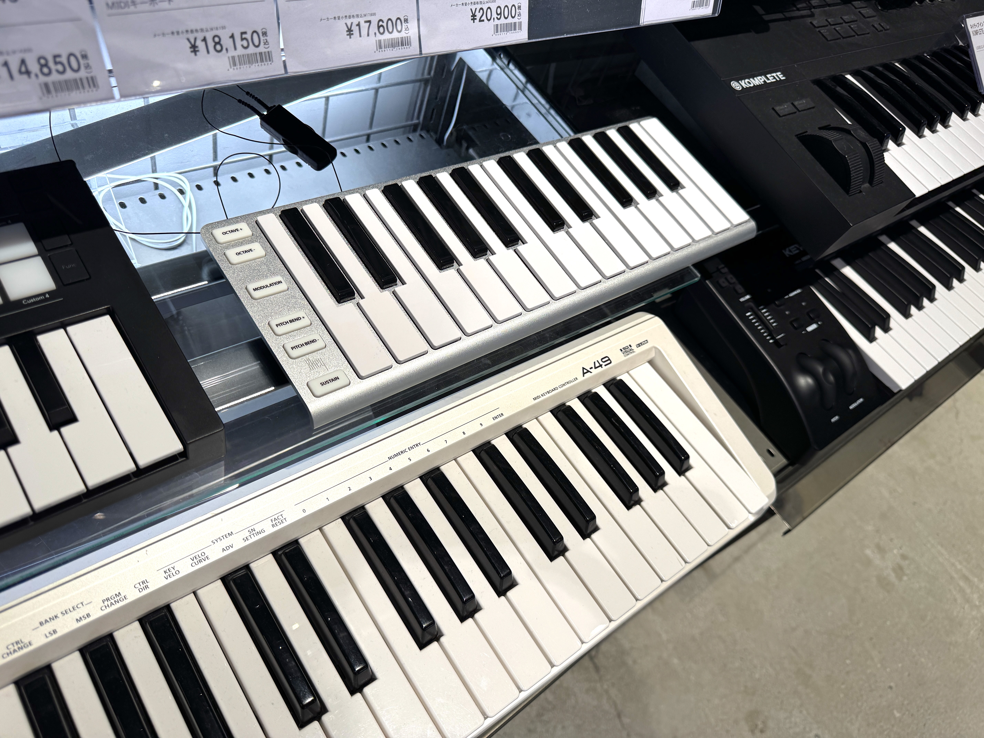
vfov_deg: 56.8
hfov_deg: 71.6
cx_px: 492
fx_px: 682
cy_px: 369
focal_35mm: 24
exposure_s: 1/120
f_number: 1.78
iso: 64
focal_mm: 6.76
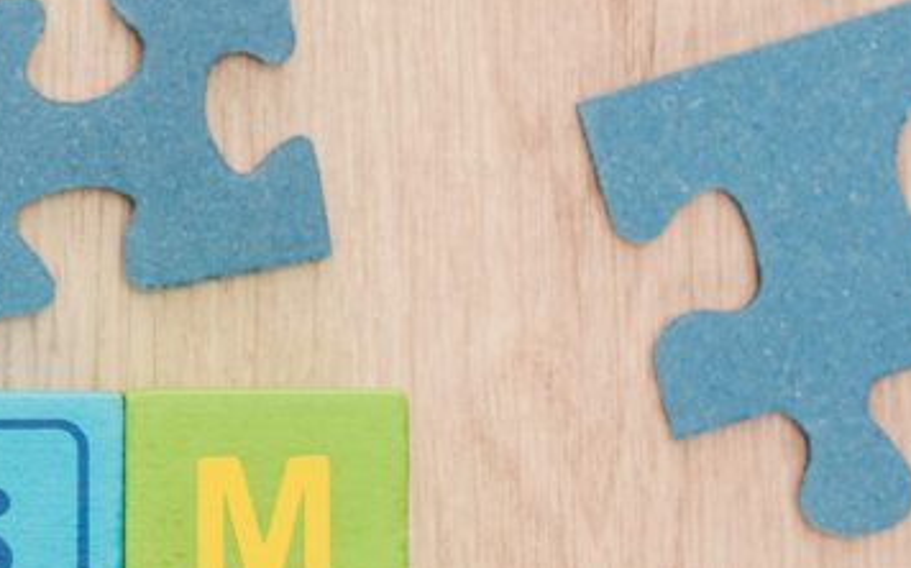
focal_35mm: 172
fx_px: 4268
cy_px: 482
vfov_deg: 7.6
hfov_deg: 11.7
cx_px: -427
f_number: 9
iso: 200
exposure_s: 1/160
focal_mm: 50
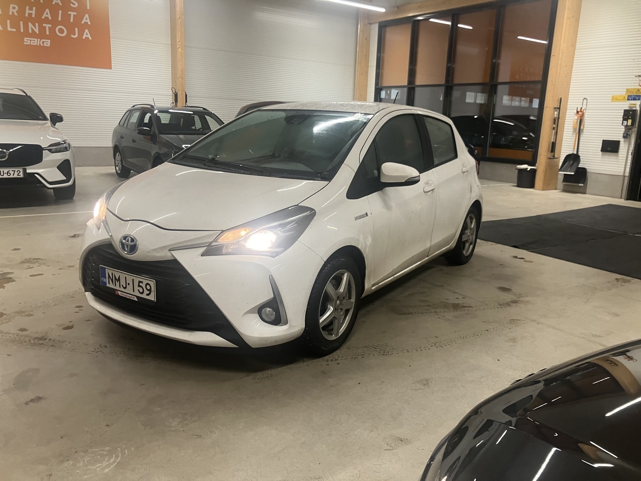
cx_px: 320
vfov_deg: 49.7
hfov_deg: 63.4
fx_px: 518
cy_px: 240
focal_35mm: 28
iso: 125
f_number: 1.8
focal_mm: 3.99
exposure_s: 1/60
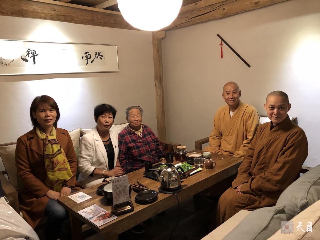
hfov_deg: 63.4
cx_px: 160
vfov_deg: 49.7
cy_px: 120
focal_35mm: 28
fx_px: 259
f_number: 1.8
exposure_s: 1/8
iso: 100
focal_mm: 3.99
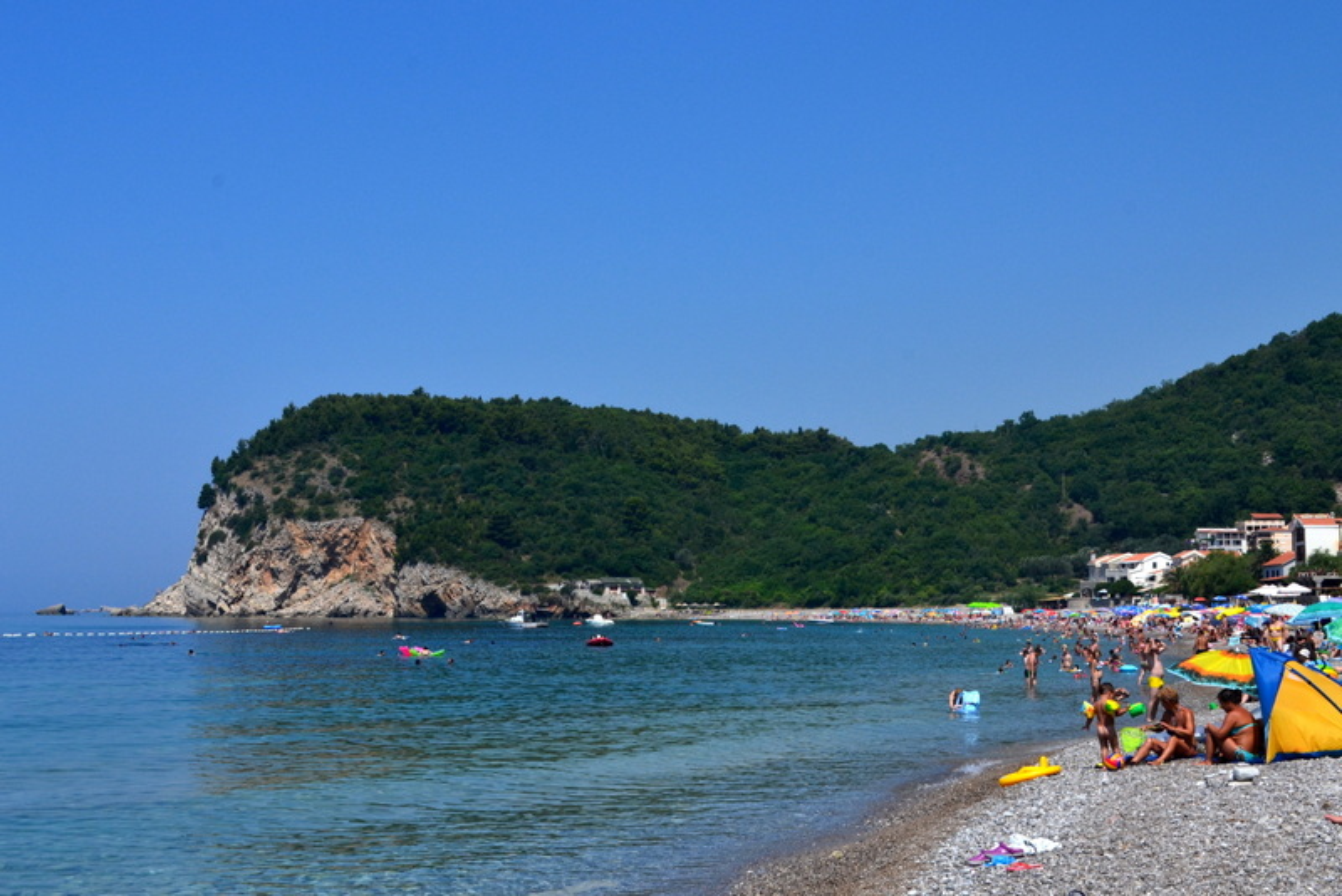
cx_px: 671
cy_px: 448
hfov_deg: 41.1
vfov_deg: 28.1
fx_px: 1790
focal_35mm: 48
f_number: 11
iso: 360
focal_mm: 32
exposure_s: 1/500
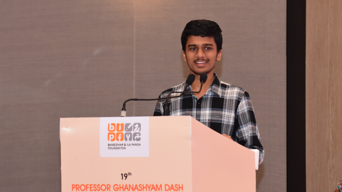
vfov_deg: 6.2
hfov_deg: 11.0
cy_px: 93
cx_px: 171
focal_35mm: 197
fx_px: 1782
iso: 1600
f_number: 5.6
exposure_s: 1/200
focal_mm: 125
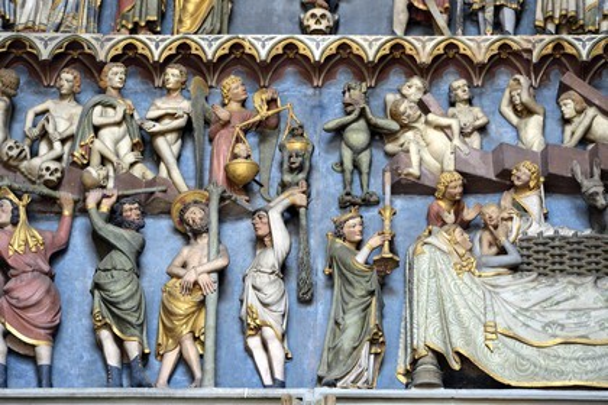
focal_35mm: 200
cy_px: 202
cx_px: 304
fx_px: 3378
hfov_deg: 10.3
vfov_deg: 6.9
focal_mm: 200
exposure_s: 1/250
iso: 800
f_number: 4.5
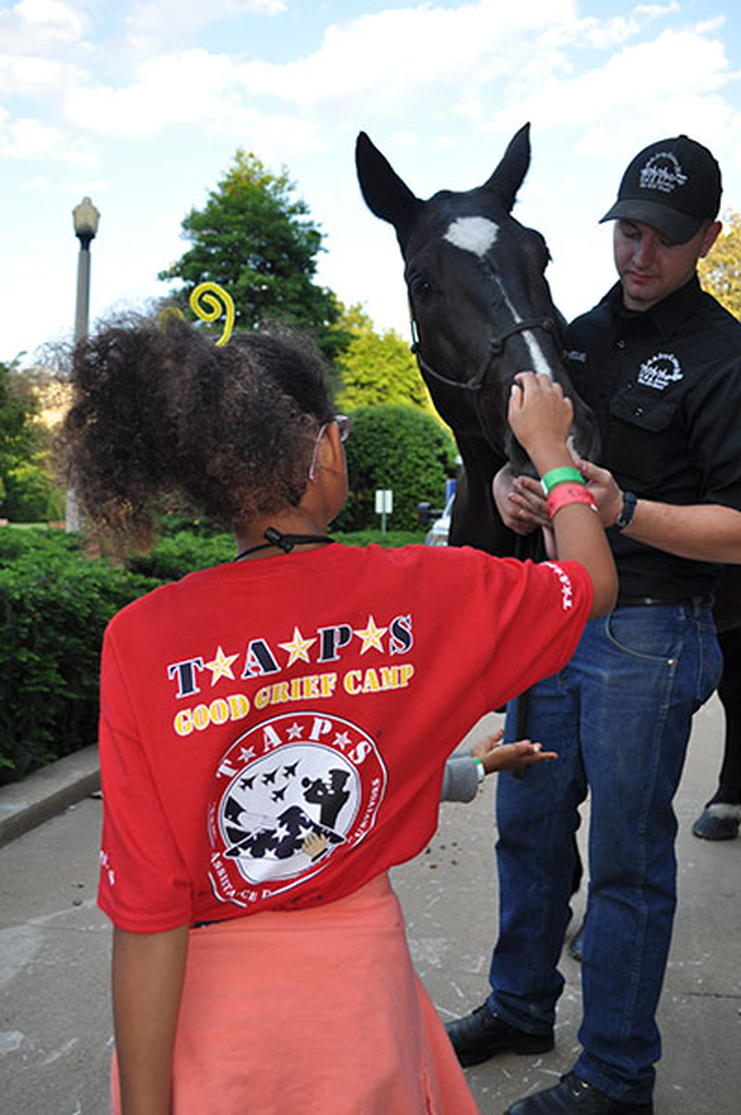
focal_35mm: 30
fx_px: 928
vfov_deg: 62.0
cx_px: 370
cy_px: 558
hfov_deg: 43.5
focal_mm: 20
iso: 200
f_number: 5
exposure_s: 1/200
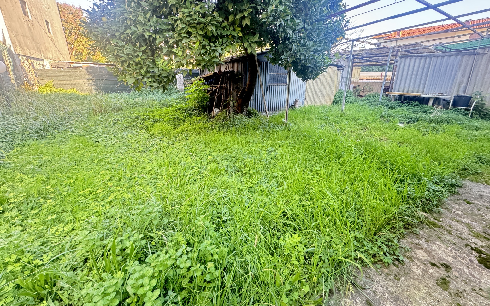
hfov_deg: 101.5
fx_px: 200
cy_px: 138
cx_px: 246
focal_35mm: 15
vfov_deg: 74.6
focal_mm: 2.22
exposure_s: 1/99
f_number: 2.2
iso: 320
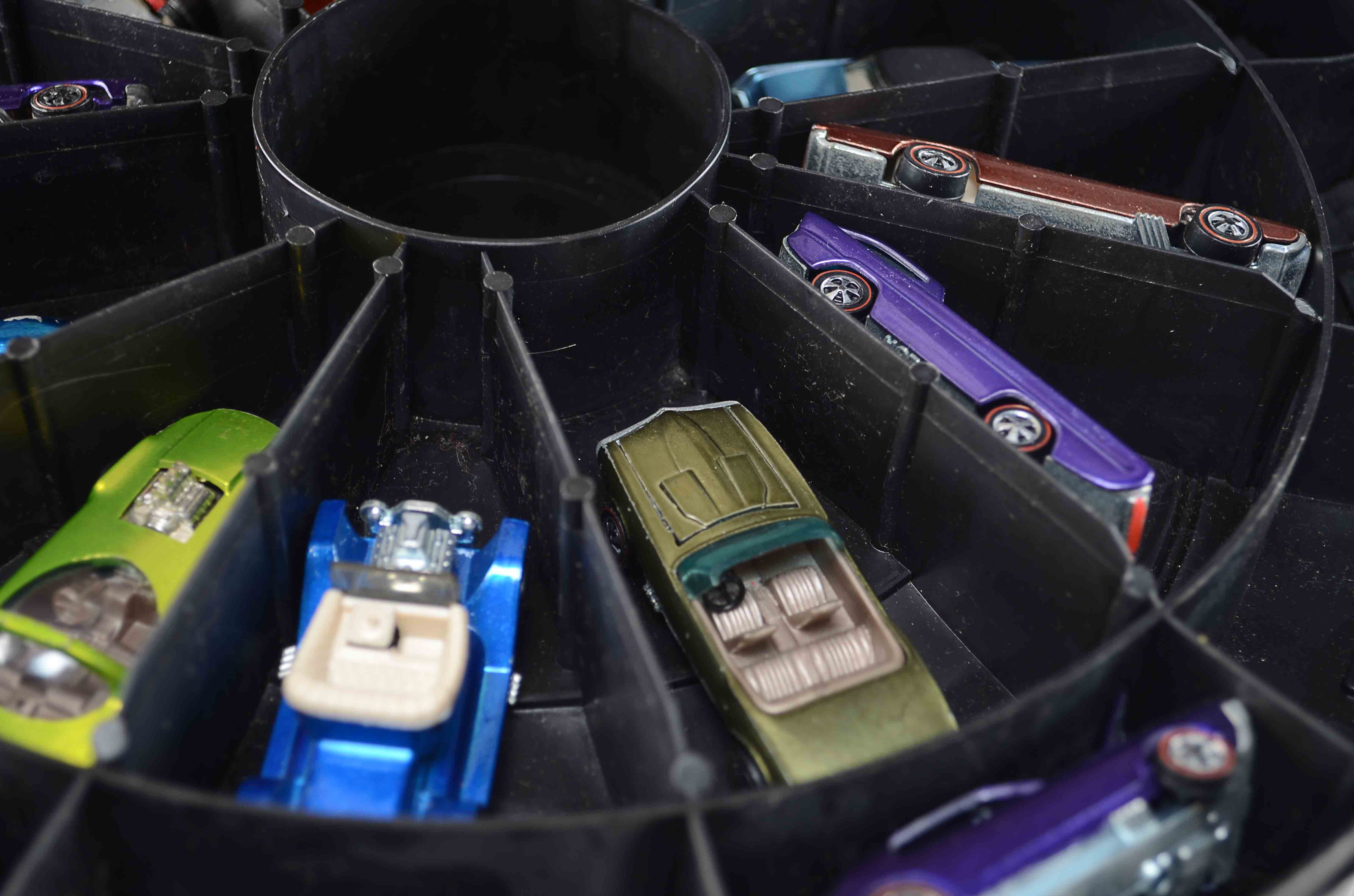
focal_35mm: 52
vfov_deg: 25.6
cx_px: 677
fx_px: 1970
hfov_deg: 37.9
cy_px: 448
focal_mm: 35
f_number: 5
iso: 100
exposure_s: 1/80
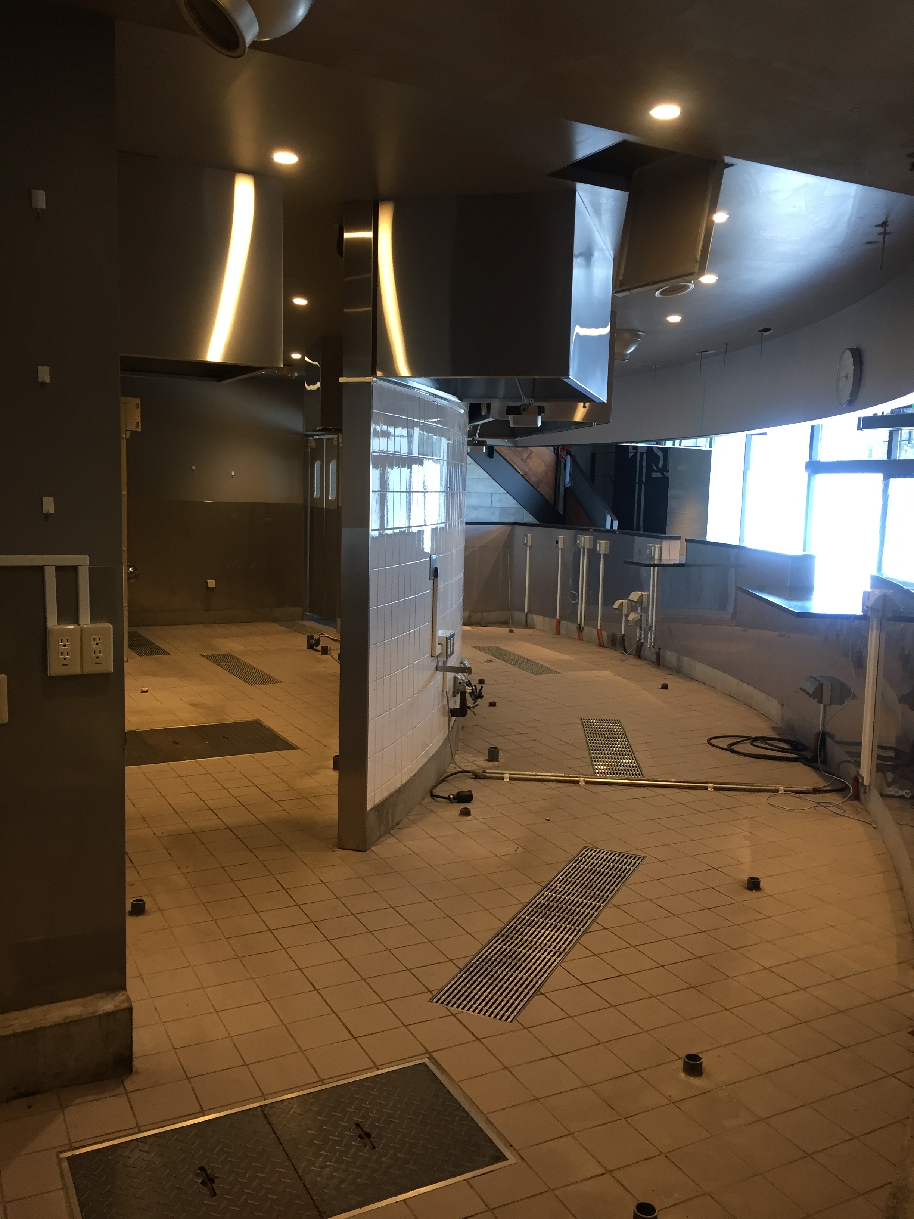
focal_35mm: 29
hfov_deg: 48.2
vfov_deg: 61.7
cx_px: 457
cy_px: 610
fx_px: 1021
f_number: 2.2
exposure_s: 1/30
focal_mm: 4.15
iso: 40
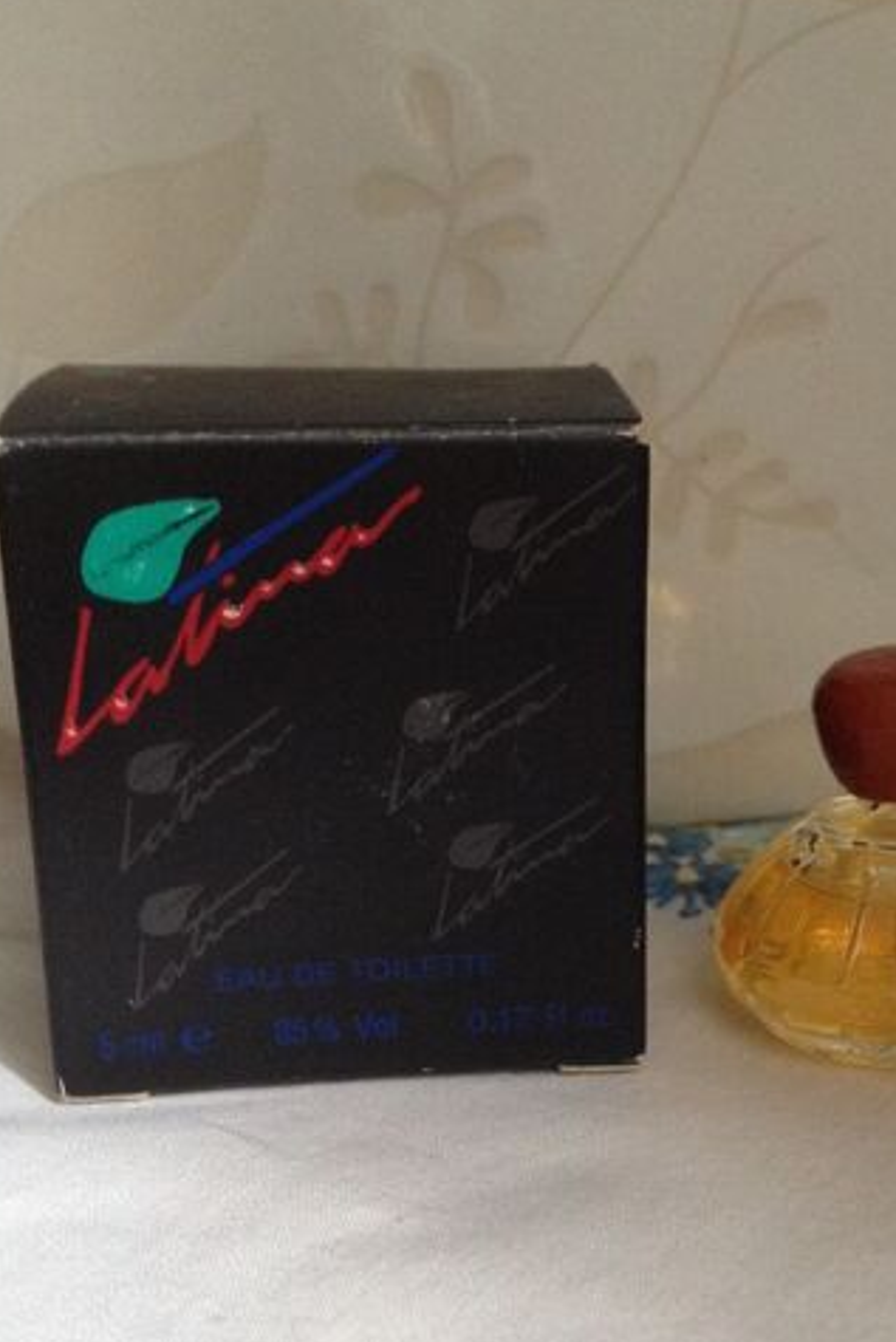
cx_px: 562
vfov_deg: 40.2
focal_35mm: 49
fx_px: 1828
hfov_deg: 27.4
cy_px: 774
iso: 250
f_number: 2.4
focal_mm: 4.28
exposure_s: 1/20
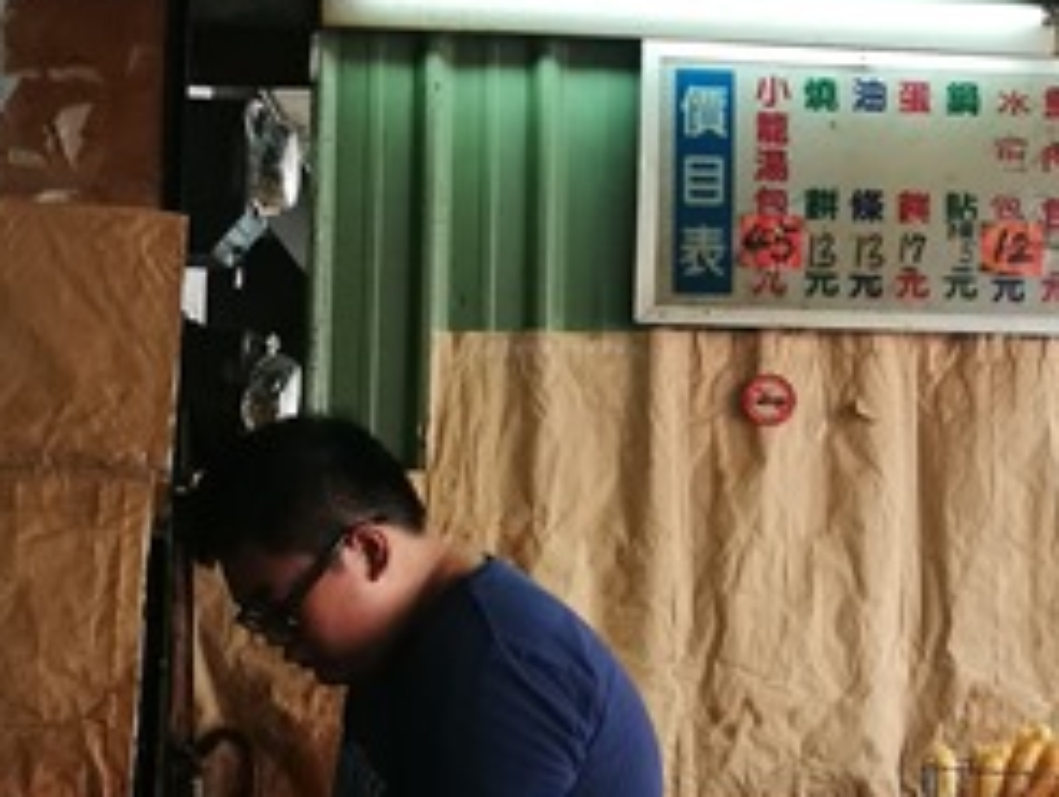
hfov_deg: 23.9
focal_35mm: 79
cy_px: 345
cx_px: 973
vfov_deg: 18.7
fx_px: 2419
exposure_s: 1/60
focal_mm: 4.5
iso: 160
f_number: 2.2
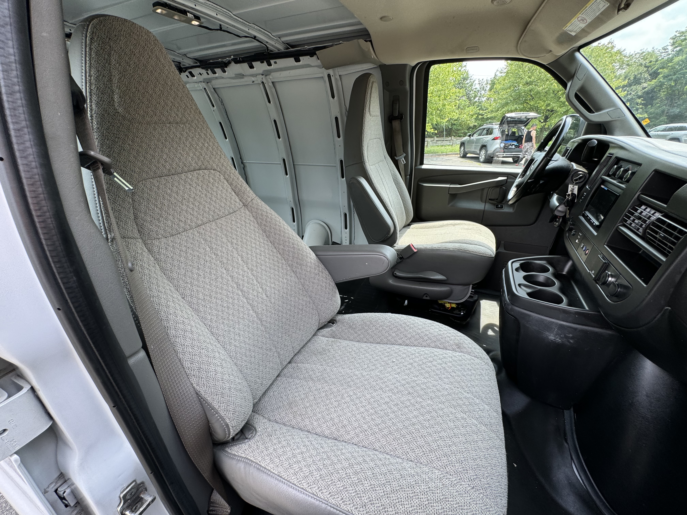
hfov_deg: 102.1
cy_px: 258
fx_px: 278
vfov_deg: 85.7
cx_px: 344
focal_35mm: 14
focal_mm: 2.22
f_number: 2.2
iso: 40
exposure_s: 1/99
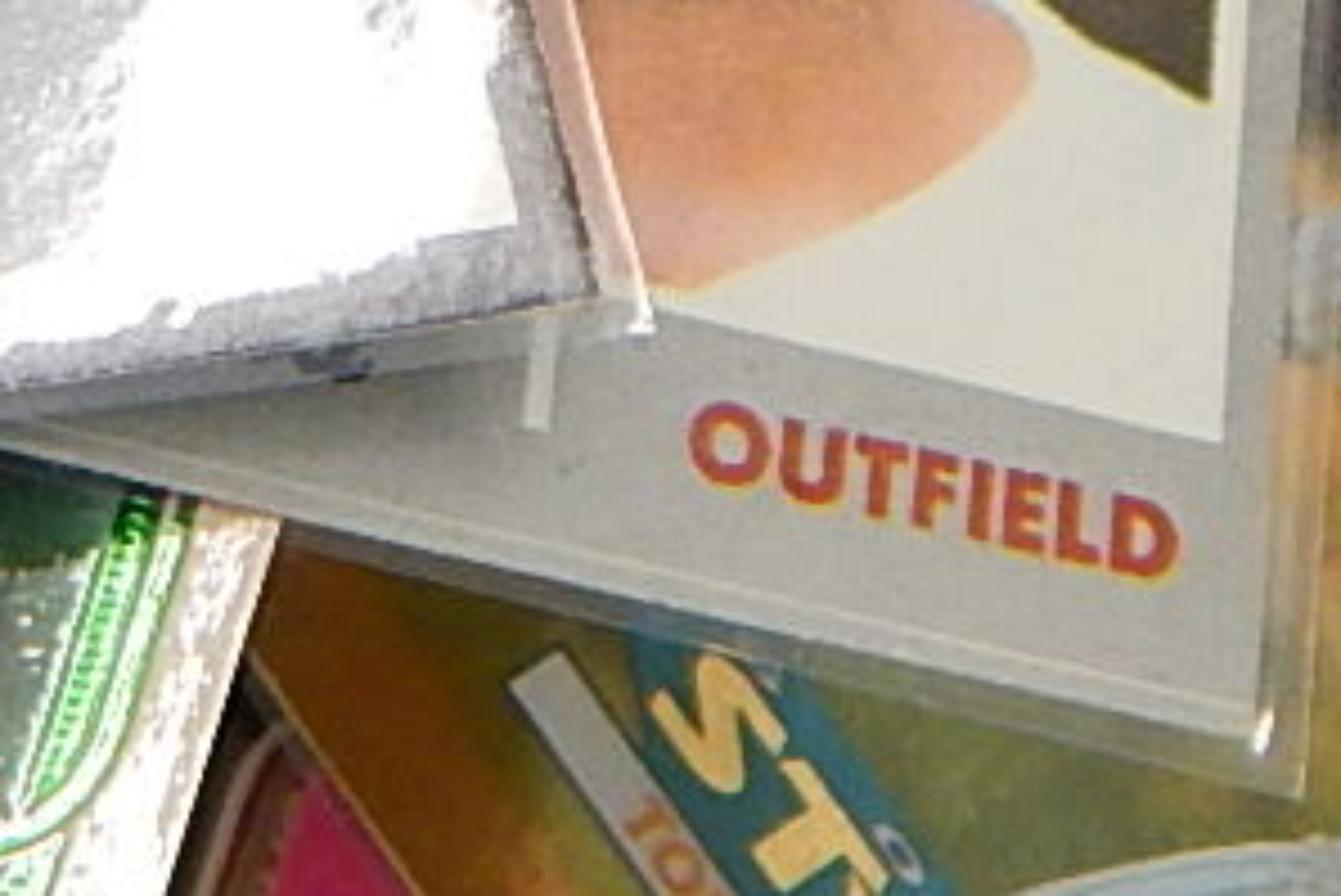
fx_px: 6447
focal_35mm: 173
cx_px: -364
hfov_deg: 11.6
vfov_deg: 7.2
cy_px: -1585
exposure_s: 1/30
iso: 220
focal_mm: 5.6
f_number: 3.2
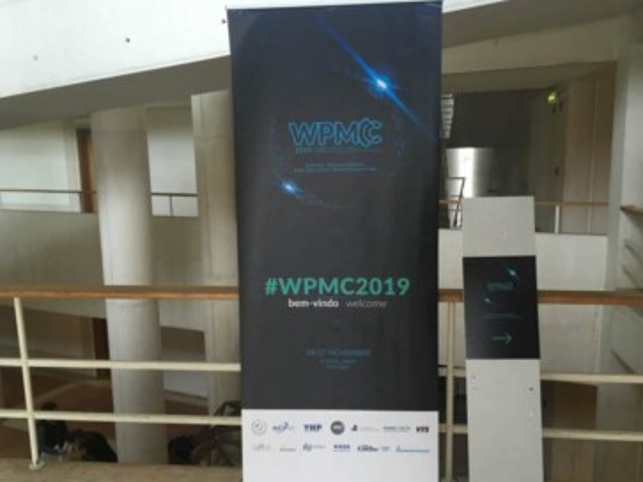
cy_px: 255
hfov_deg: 56.8
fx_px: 594
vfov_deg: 44.1
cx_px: 337
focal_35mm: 32
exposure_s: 1/33
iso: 80
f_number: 2.2
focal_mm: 4.15
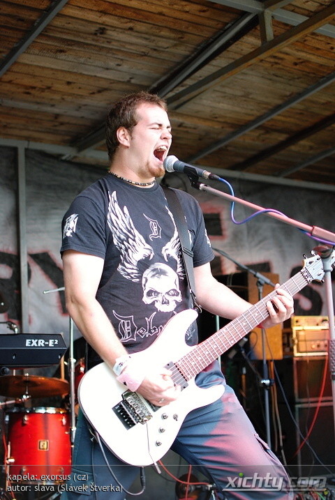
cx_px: 168
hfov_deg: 25.8
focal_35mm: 52
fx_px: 731
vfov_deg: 37.8
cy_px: 250
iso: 250
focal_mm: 35
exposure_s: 1/60
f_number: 1.8
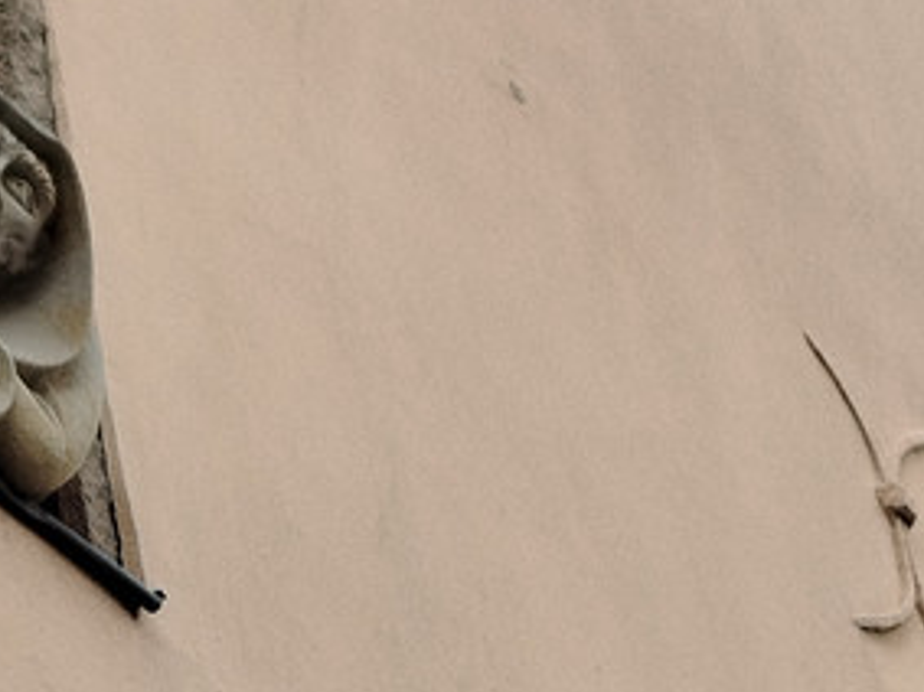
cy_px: 927
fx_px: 2188
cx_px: 0
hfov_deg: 22.9
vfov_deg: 16.8
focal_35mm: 82
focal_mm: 5.31
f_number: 1.7
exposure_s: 1/201
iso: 50
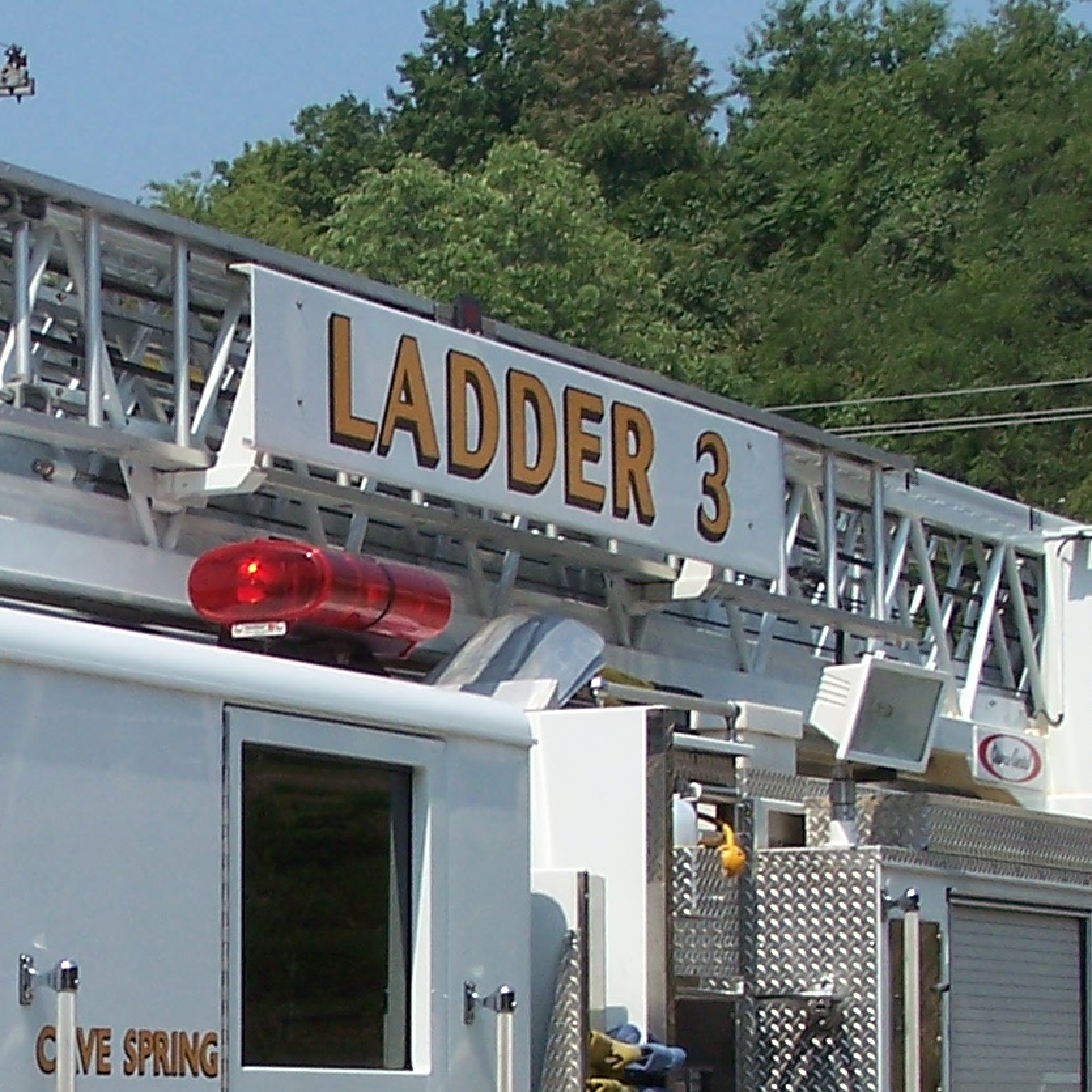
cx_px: 54
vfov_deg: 12.4
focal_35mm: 139
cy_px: 1096
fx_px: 4961
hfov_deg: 12.4
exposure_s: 1/750
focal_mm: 8.5
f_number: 4.5
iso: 80
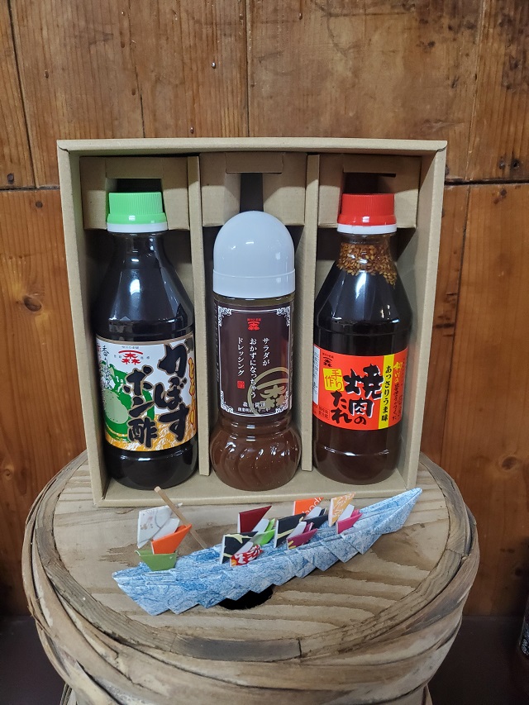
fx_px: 530
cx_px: 264
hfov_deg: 53.1
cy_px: 352
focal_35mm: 26
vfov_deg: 67.3
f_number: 1.5
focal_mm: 4.3
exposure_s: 1/40
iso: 400
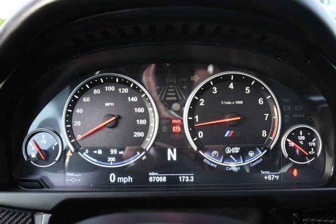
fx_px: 336
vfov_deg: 36.9
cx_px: 168
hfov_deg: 53.1
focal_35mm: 36
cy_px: 112
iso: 250
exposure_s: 1/40
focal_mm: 24
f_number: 4
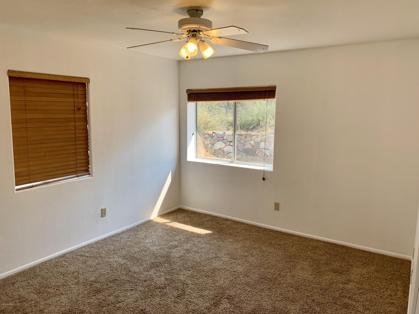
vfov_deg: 53.1
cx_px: 210
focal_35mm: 26
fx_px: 315
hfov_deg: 67.3
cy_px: 157
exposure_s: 1/200
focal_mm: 4.25
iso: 25
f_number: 1.8
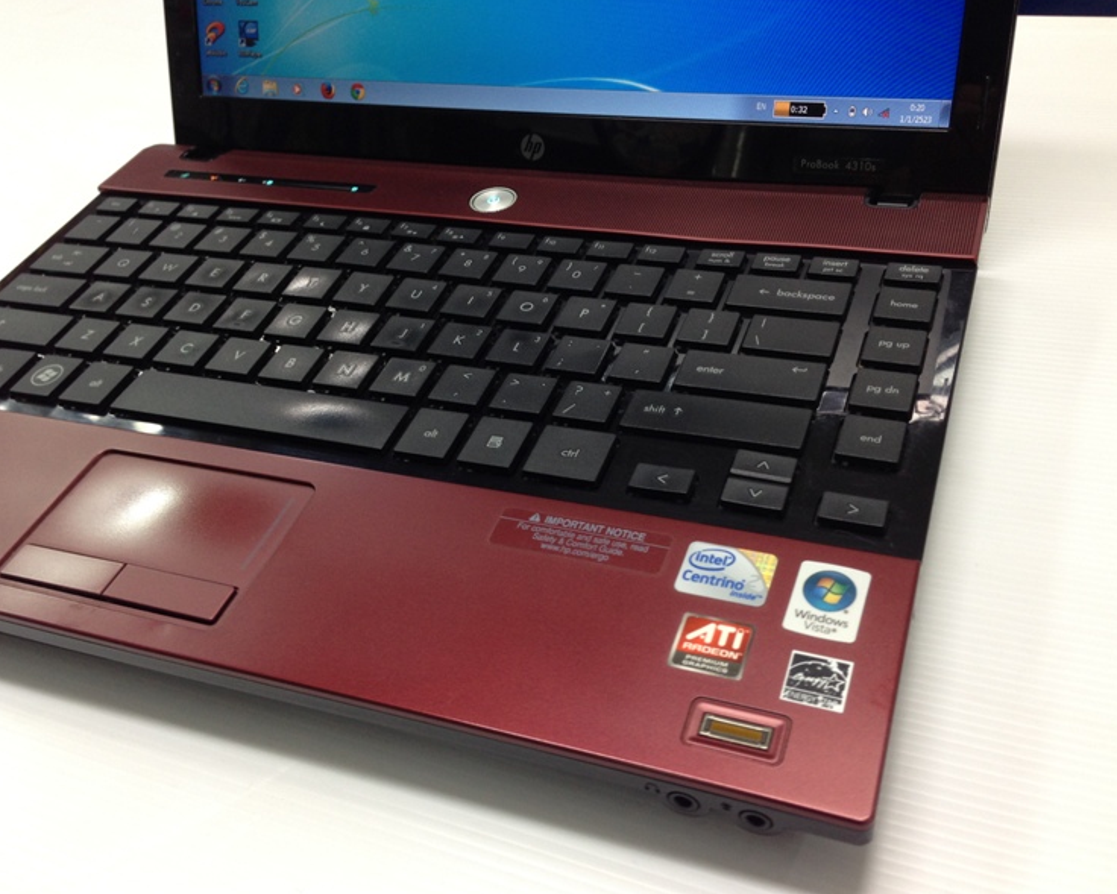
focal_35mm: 35
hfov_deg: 51.5
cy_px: 454
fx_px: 1157
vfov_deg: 42.2
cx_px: 577
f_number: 2.4
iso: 64
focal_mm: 4.12
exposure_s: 1/20
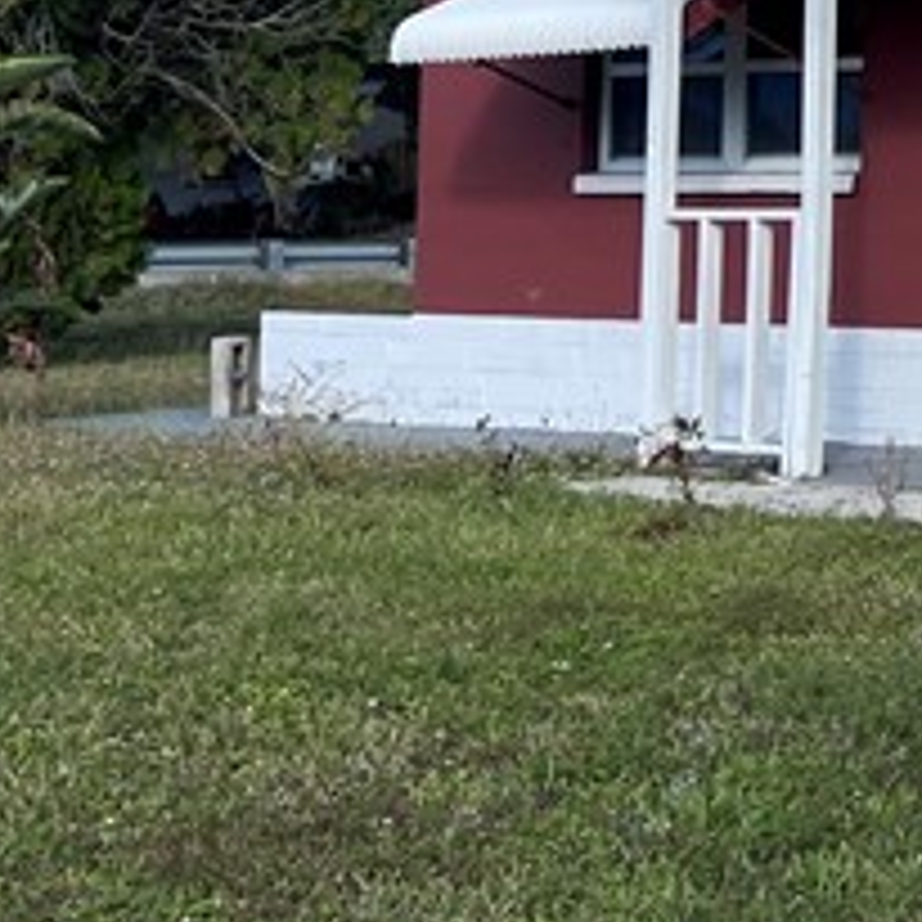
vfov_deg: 14.8
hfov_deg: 13.3
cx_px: 1759
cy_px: -90
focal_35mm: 115
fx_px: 3465
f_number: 1.5
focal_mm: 5.7
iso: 50
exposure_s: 1/4831
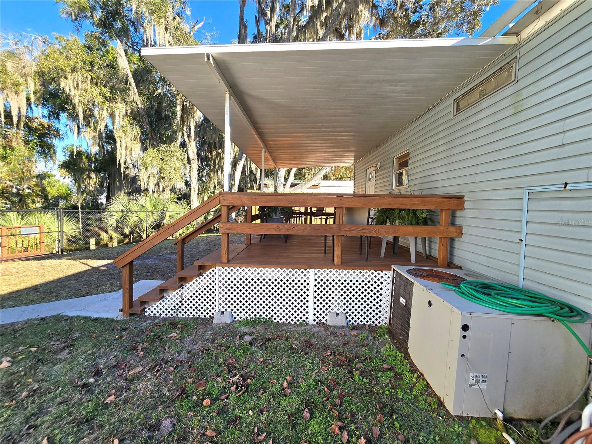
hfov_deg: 106.2
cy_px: 222
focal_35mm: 13
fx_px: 222
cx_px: 296
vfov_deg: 89.9
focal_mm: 2.2
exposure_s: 1/625
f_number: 2.2
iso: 50
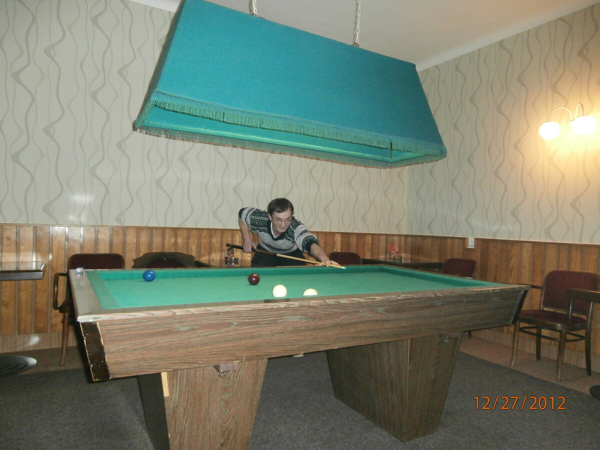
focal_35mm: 24
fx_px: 416
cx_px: 300
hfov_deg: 71.6
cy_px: 225
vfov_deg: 56.8
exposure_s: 1/30
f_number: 3
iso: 400
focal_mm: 4.2
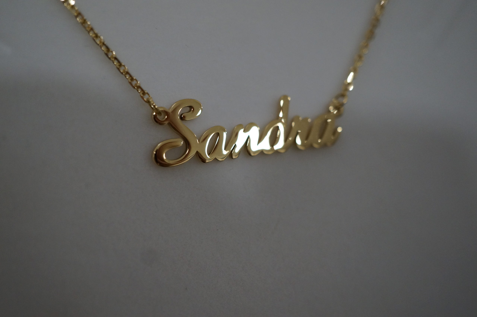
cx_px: 238
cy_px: 158
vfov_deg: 29.8
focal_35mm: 45
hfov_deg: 43.6
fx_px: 596
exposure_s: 1/160
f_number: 4
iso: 1000
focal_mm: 30
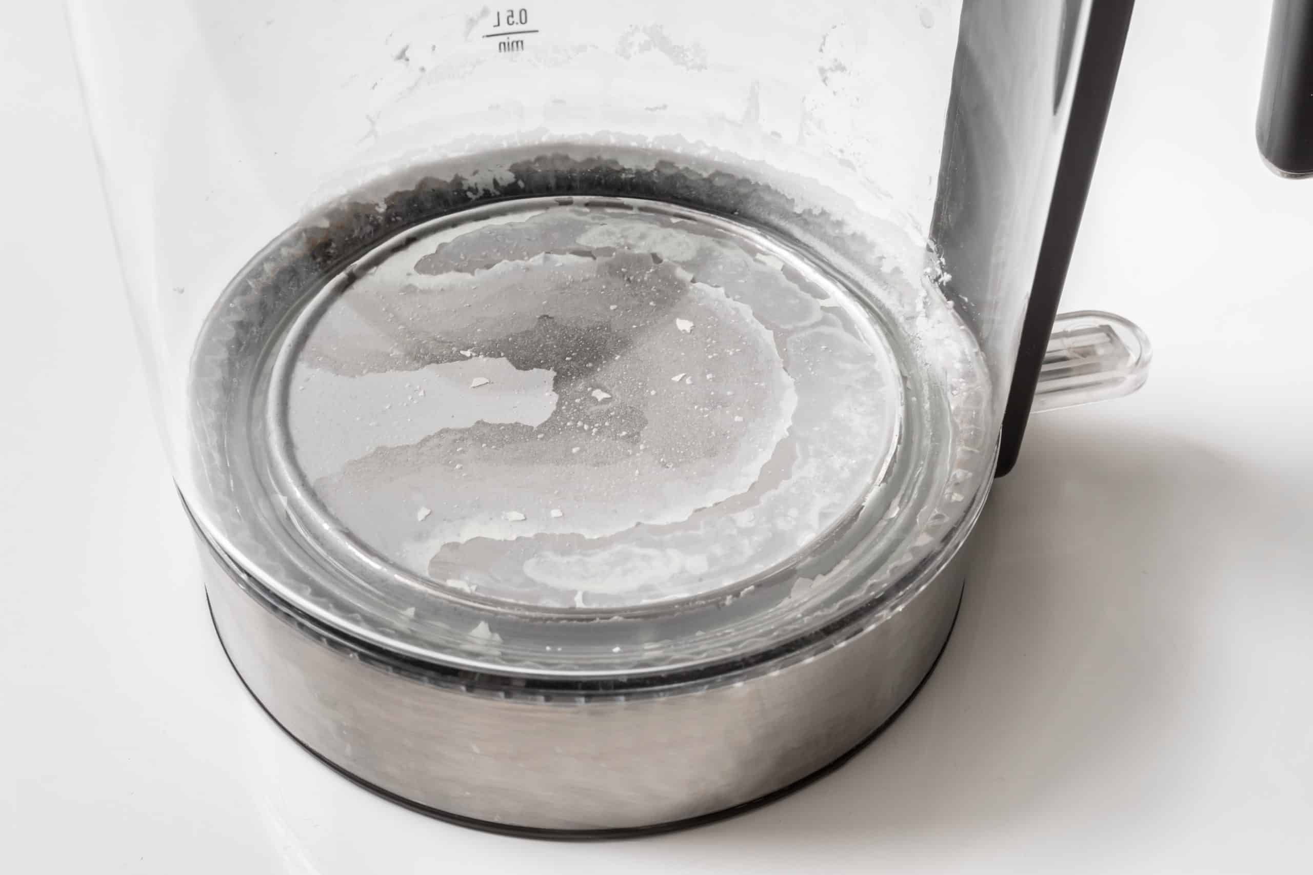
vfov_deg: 31.9
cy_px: 438
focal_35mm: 42
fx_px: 1532
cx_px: 656
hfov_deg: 46.4
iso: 100
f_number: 10
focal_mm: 28
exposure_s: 1/160
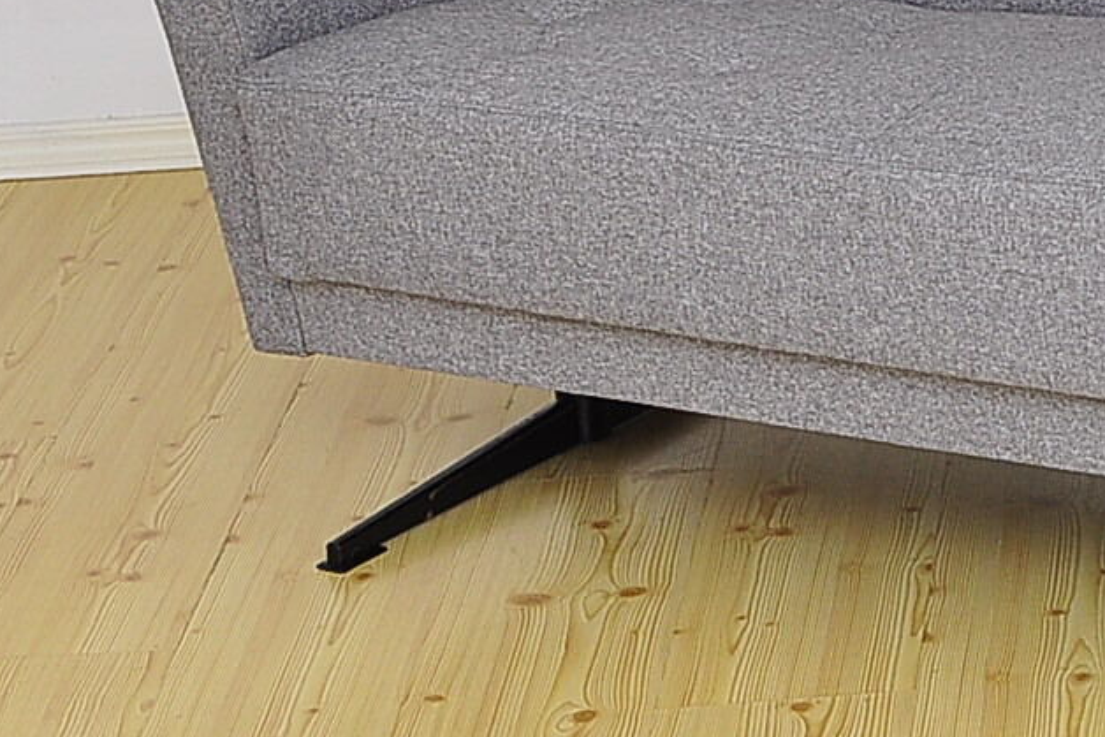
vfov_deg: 8.5
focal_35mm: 161
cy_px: 118
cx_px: 1536
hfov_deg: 12.3
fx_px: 4928
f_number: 5.6
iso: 400
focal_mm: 35
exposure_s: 1/160
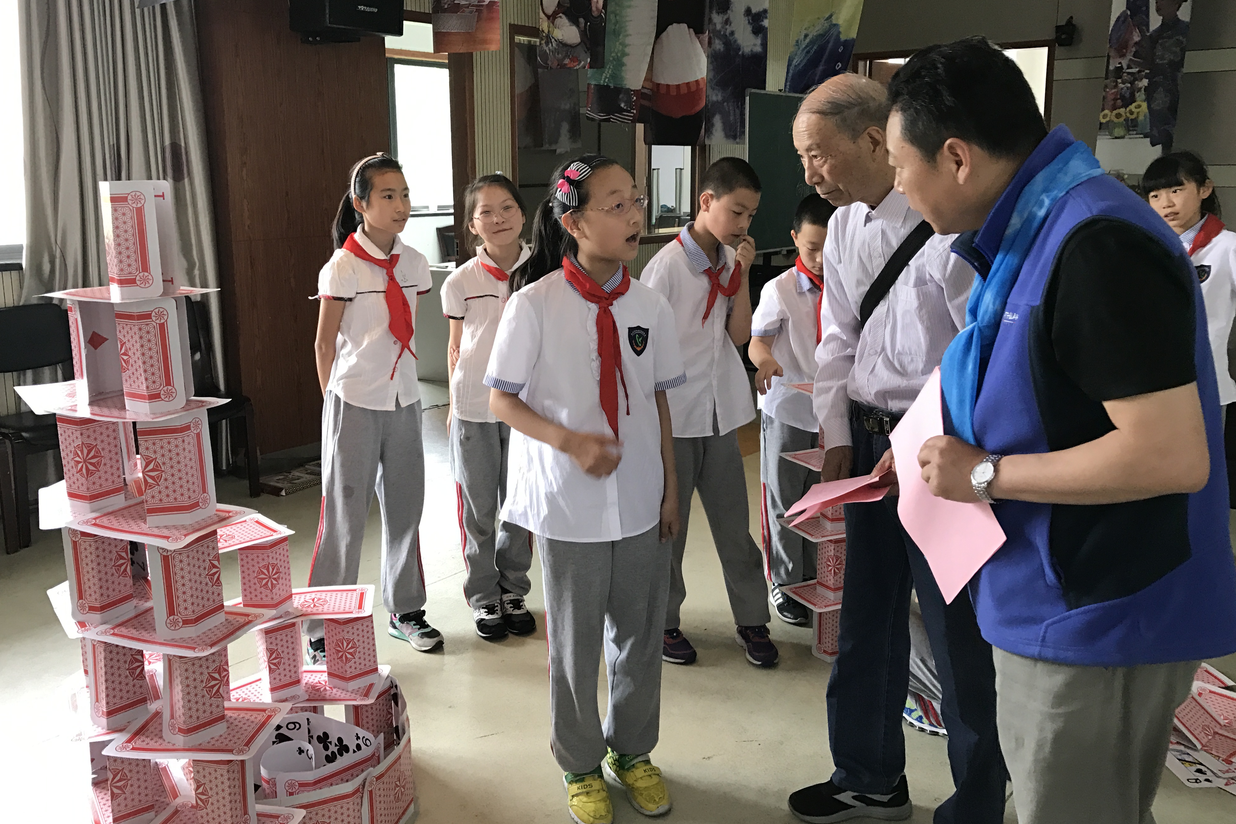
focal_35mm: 30
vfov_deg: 43.5
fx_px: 1030
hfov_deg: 61.9
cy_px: 355
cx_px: 608
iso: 40
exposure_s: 1/33
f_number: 1.8
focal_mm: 3.99
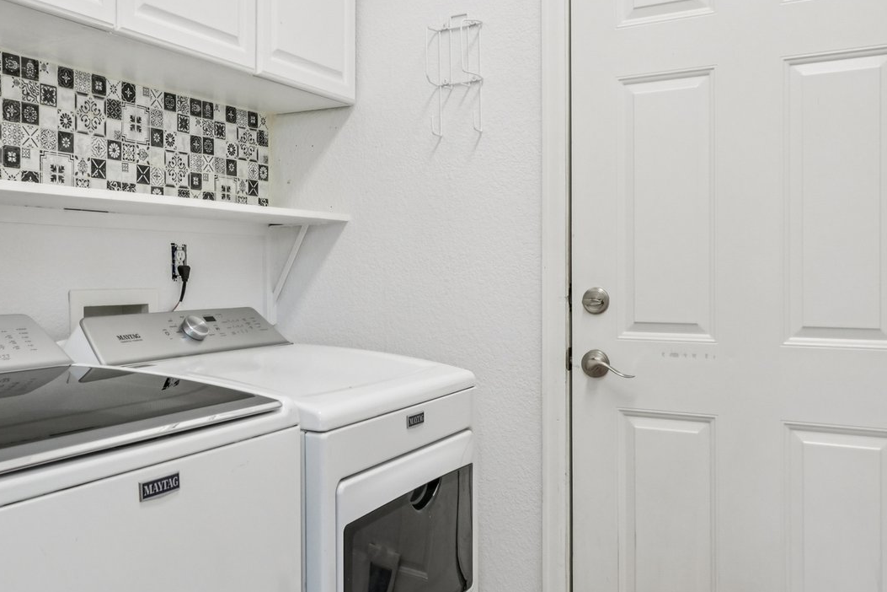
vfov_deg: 37.8
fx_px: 862
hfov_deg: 53.8
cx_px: 328
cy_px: 269
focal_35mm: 35
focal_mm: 12
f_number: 8
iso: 250
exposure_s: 1/30
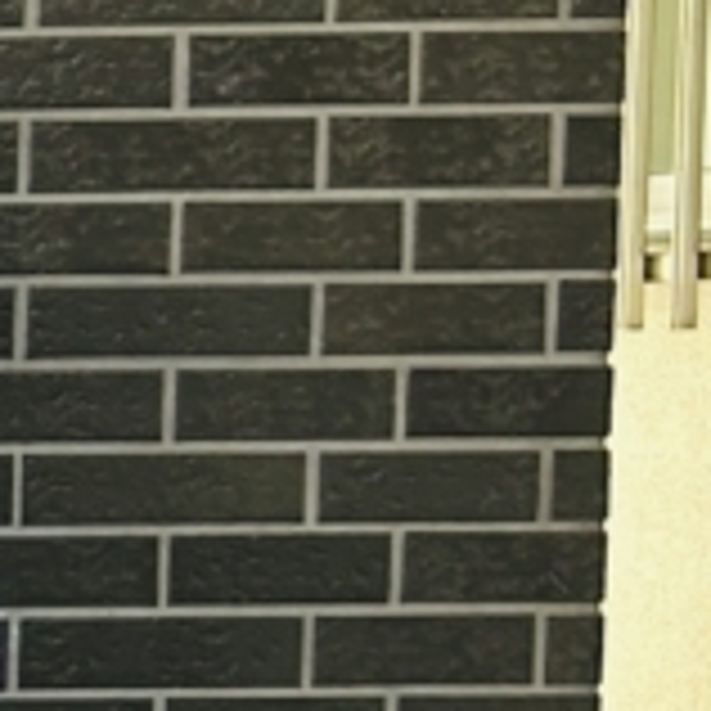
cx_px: -1609
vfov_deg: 9.3
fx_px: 4345
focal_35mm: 187
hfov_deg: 7.8
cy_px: 778
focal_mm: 5.7
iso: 50
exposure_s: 1/466
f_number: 1.5
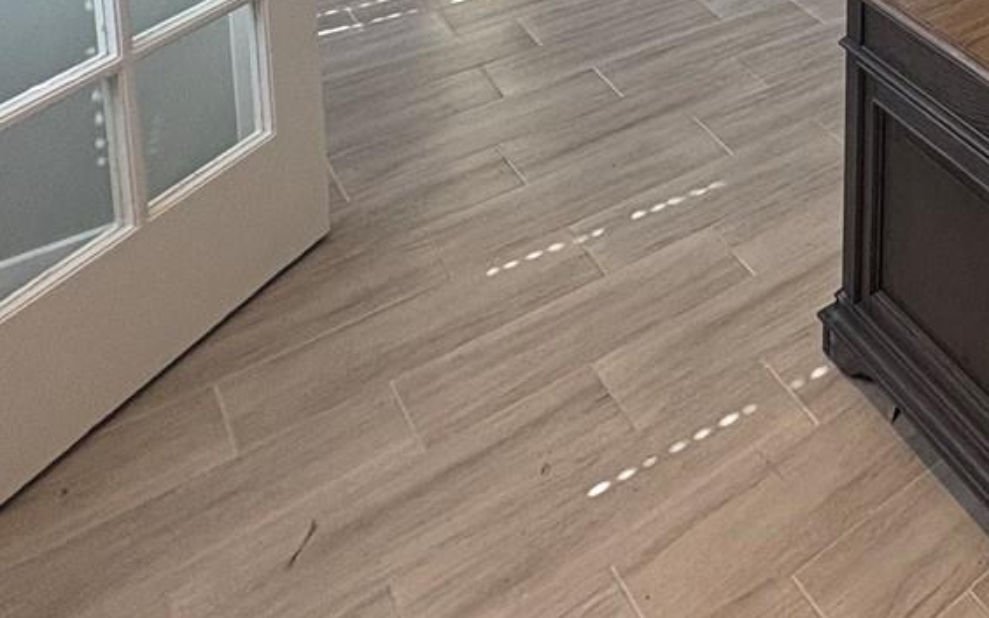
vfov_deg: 23.2
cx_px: 1117
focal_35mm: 42
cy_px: -361
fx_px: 1132
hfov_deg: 38.2
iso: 160
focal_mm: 2.22
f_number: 2.2
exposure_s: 1/120
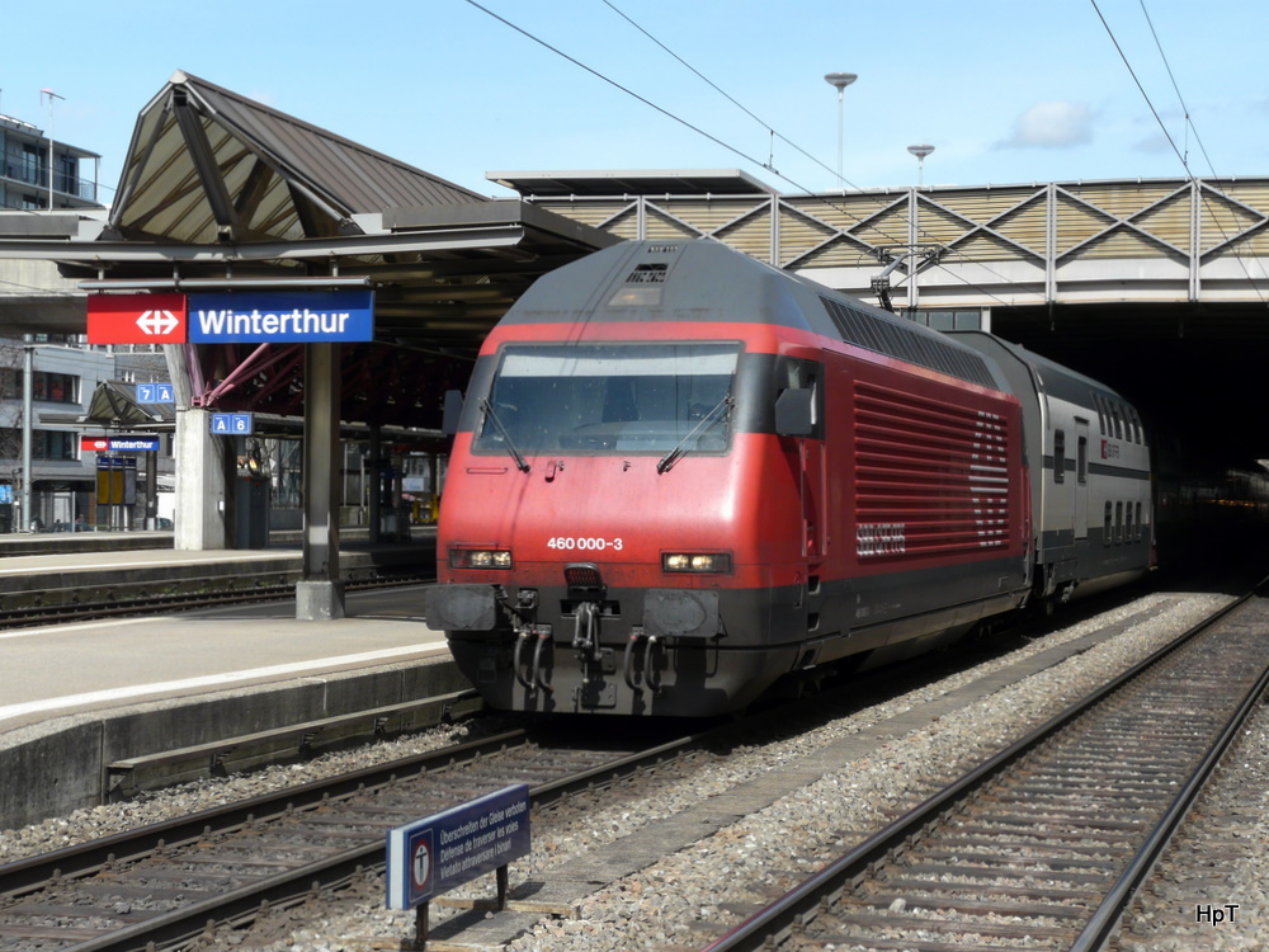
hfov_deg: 30.3
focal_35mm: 64
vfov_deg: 22.9
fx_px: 2346
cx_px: 634
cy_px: 476
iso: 100
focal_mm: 10.5
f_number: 5.6
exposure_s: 1/320
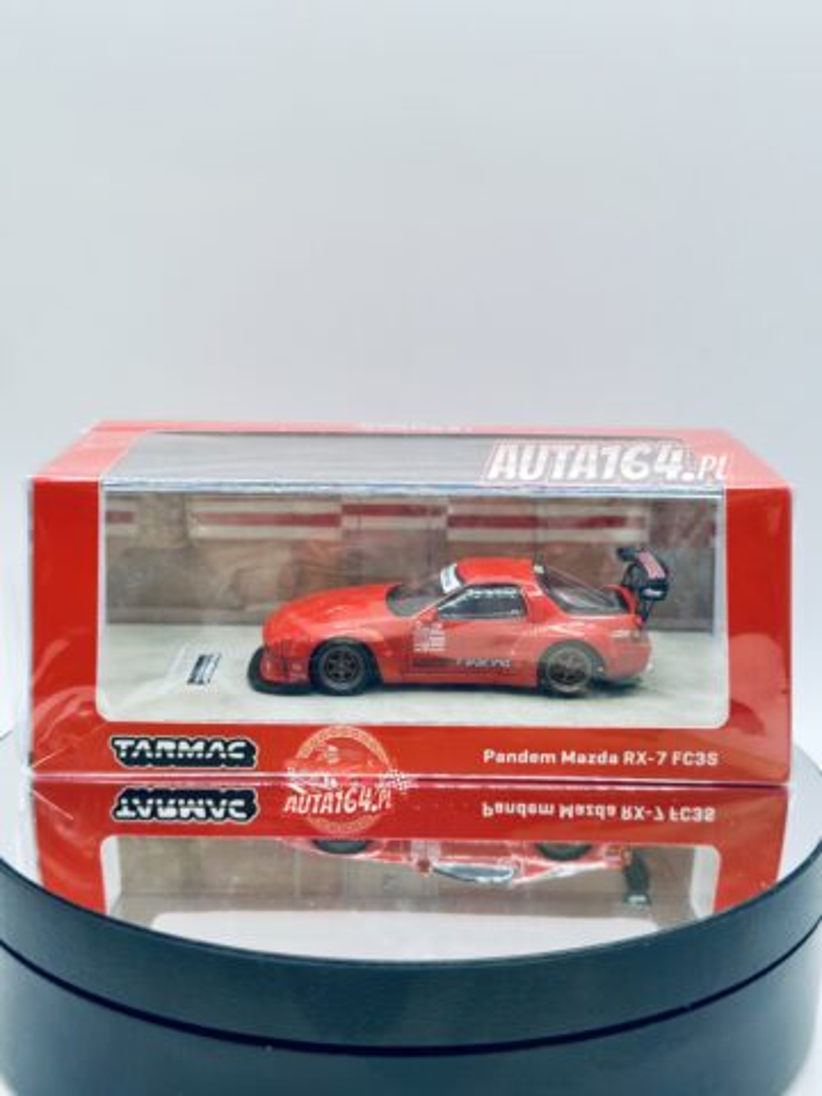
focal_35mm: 48
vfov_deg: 39.7
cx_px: 411
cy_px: 548
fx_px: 1520
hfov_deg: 30.3
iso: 125
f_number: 1.78
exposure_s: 1/120
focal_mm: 6.86
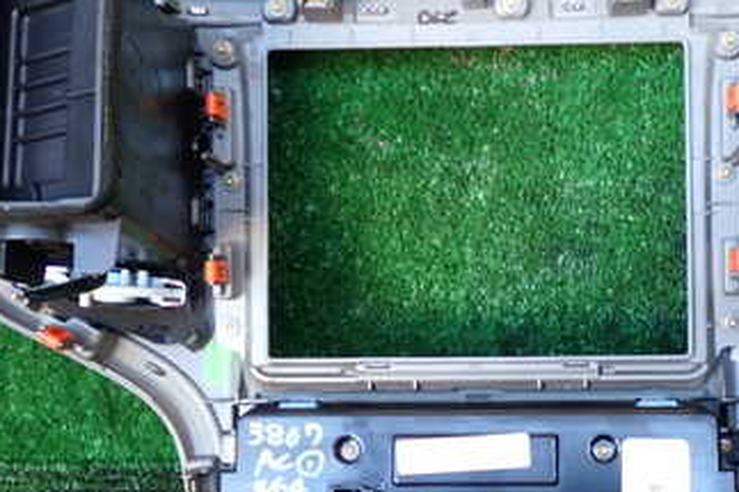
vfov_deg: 23.3
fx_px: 1190
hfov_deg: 34.3
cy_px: 309
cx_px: 478
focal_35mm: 58
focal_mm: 5.4
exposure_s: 1/40
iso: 200
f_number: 2.3
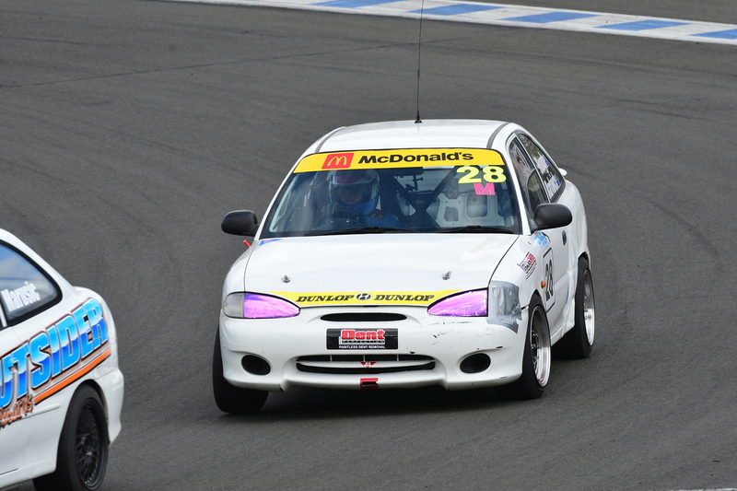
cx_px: 368
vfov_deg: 3.7
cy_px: 246
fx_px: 7675
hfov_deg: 5.5
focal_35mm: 375
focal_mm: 250
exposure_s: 1/640
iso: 640
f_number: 10
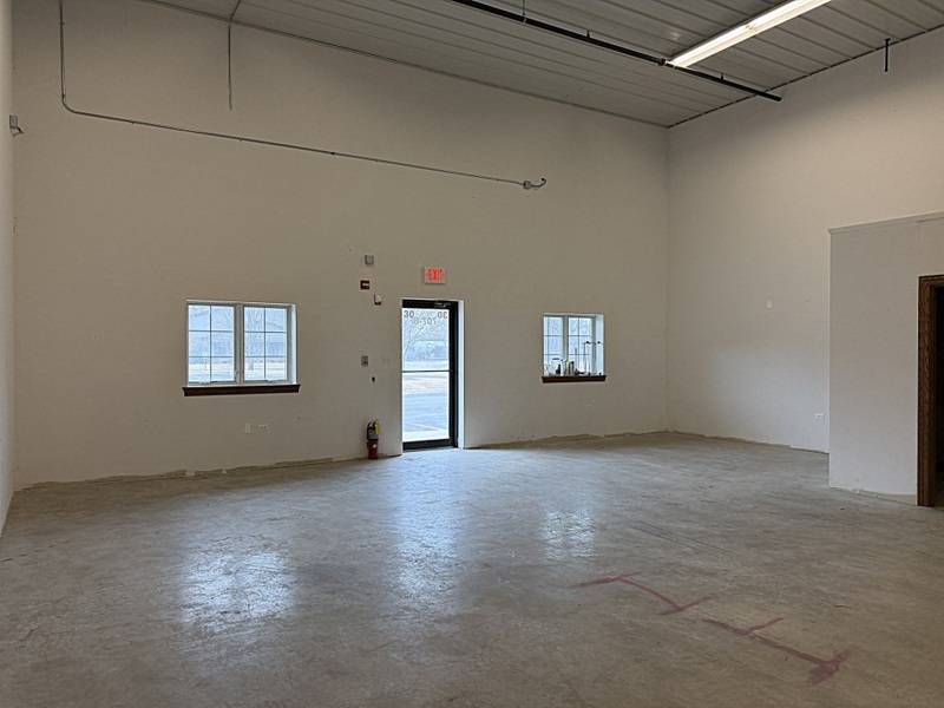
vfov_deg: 56.8
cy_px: 354
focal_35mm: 24
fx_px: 654
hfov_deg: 71.6
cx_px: 472
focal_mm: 6.76
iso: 200
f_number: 1.78
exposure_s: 1/232
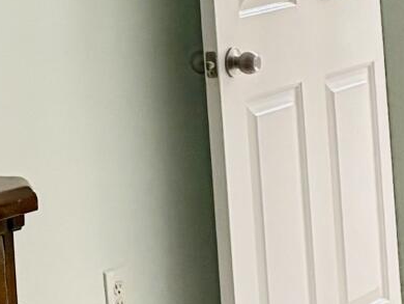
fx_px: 2336
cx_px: 329
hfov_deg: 9.9
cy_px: -2
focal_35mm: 200
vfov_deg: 7.4
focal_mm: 5.96
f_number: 1.6
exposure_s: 1/60
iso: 250
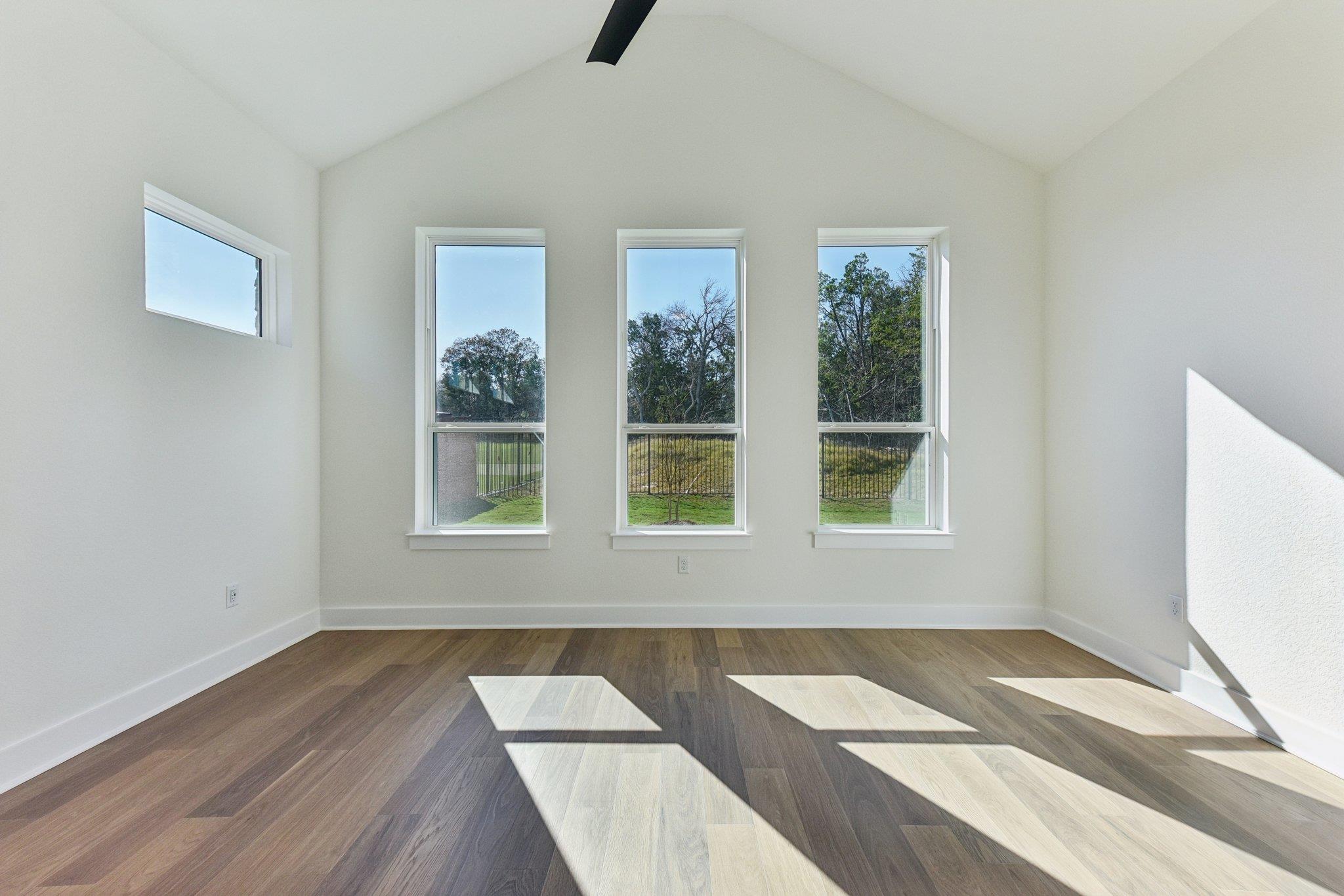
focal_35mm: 14
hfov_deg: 104.2
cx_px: 672
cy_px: 448
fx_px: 523
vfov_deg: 81.2
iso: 400
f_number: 8
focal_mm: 14
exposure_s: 1/500
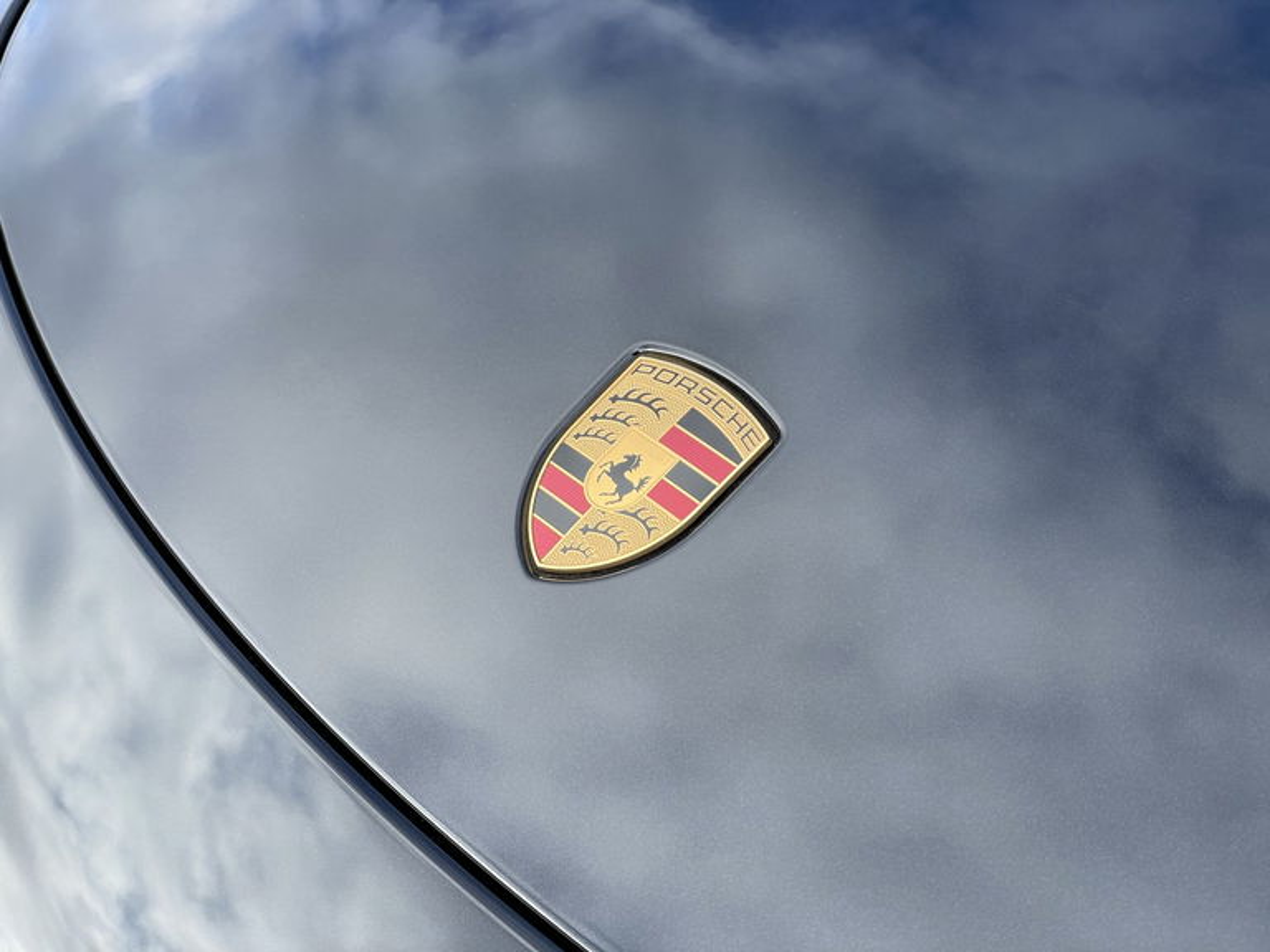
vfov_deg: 28.0
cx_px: 635
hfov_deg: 36.8
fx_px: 1908
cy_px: 476
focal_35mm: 52
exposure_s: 1/305
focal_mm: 6
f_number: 2
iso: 25
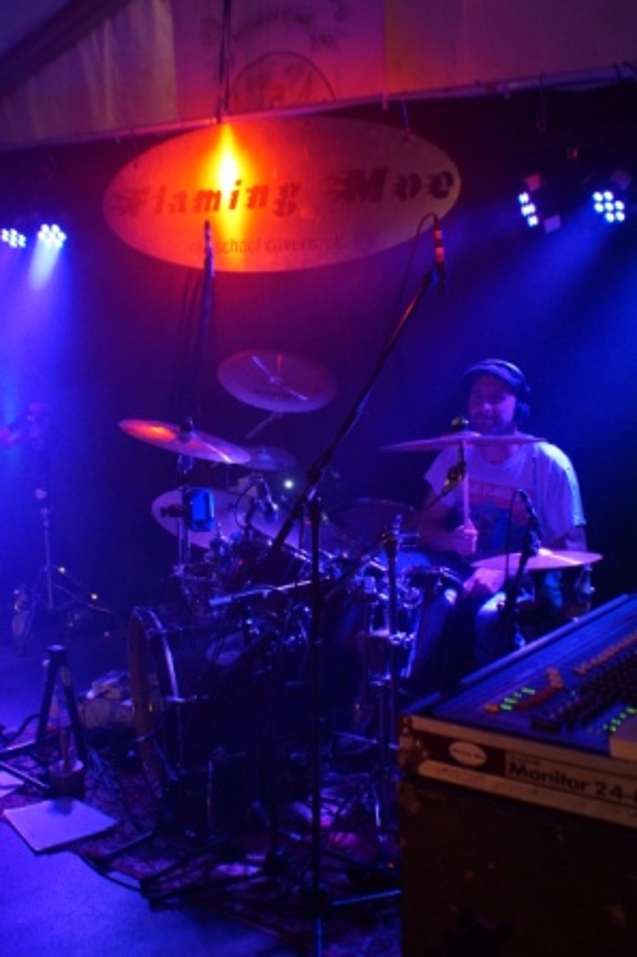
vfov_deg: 46.4
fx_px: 1116
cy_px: 478
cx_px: 318
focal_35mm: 42
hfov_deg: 31.8
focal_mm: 28
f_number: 4
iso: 1600
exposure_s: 1/160
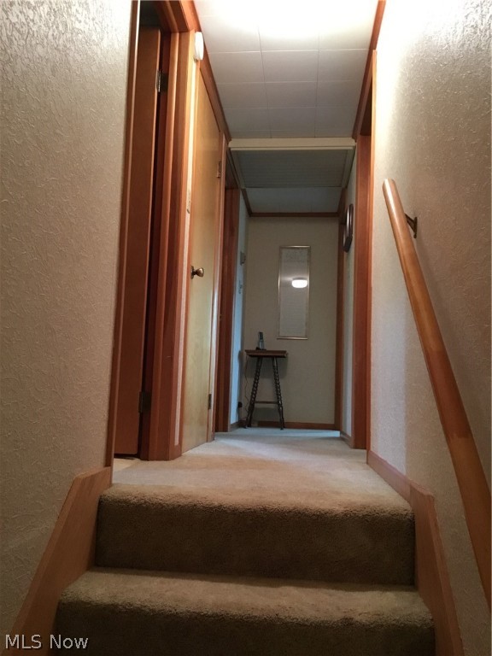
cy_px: 328
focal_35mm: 31
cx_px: 246
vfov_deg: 58.4
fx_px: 587
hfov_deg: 45.4
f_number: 2.4
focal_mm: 3.3
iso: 250
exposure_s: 1/24
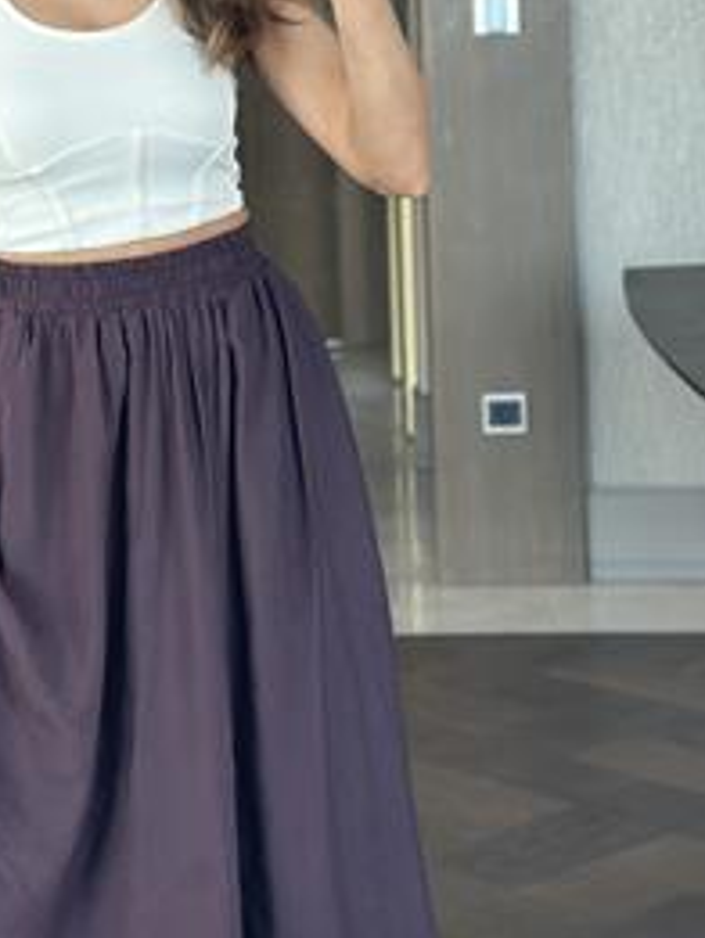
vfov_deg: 21.0
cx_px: 122
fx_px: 2523
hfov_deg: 15.8
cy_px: 356
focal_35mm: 93
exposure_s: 1/86
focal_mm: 6.86
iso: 125
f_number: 1.78
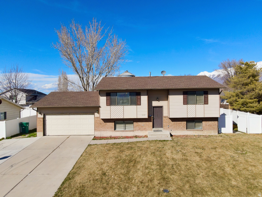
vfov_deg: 56.8
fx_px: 182
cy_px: 98
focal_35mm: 24
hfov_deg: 71.6
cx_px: 131
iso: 100
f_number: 2.8
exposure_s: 1/1250
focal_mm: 4.5
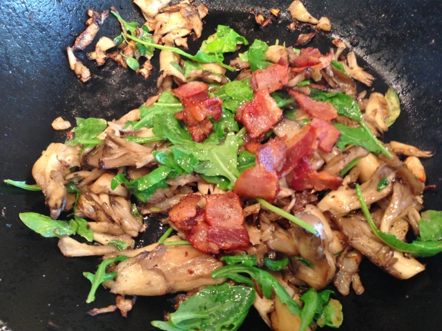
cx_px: 221
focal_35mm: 33
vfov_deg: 42.9
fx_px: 421
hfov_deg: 55.4
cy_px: 166
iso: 125
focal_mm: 4.12
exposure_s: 1/20
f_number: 2.4
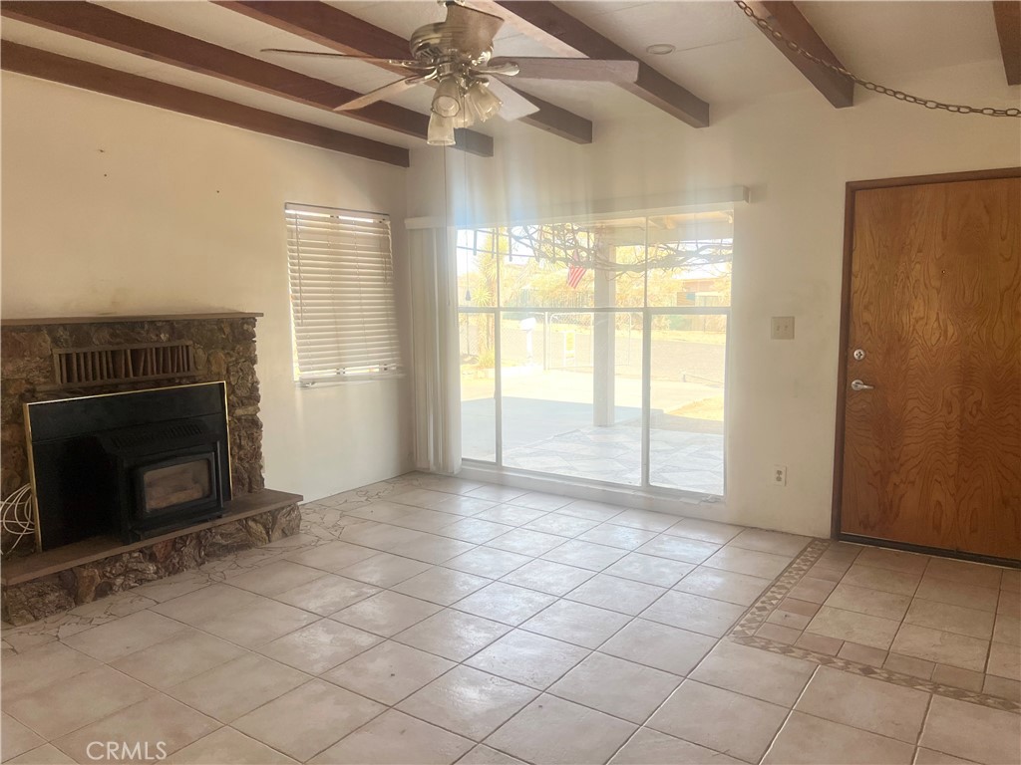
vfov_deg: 53.1
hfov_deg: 67.3
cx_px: 510
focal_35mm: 26
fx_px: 767
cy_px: 382
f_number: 1.5
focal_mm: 5.7
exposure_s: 1/370
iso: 50
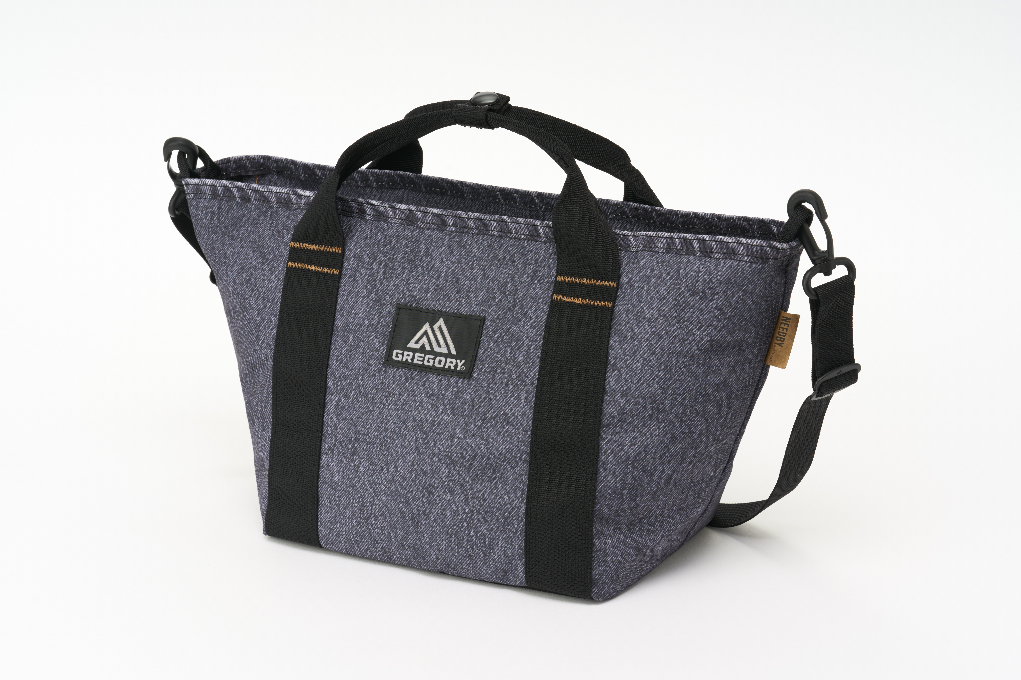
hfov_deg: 21.5
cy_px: 340
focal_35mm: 95
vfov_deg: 14.4
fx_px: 2694
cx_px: 510
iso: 100
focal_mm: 95
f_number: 16
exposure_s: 1/125
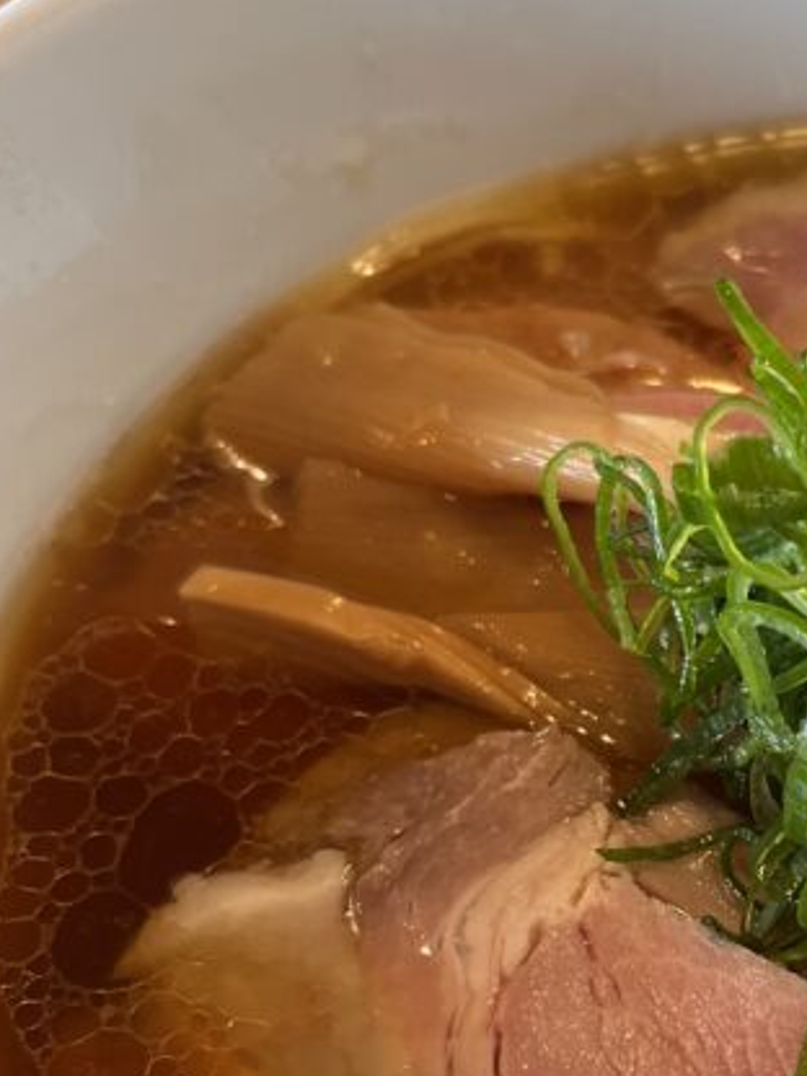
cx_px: 879
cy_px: 903
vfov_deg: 29.4
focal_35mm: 64
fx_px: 1989
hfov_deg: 21.8
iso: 125
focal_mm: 5.1
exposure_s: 1/100
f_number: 1.6
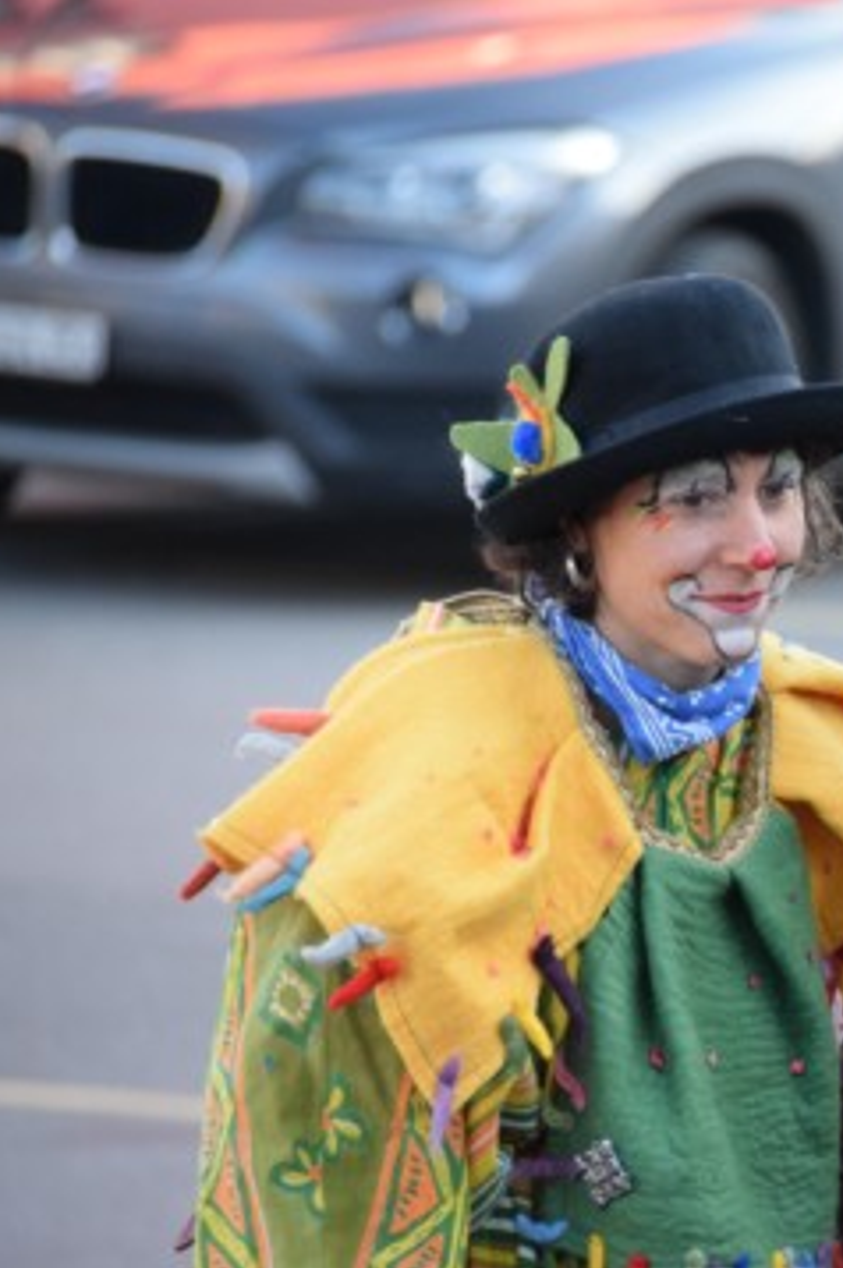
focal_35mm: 521
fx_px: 18334
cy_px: 634
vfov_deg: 4.0
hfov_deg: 2.6
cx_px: 946
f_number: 5.6
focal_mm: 230
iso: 2500
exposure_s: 1/500
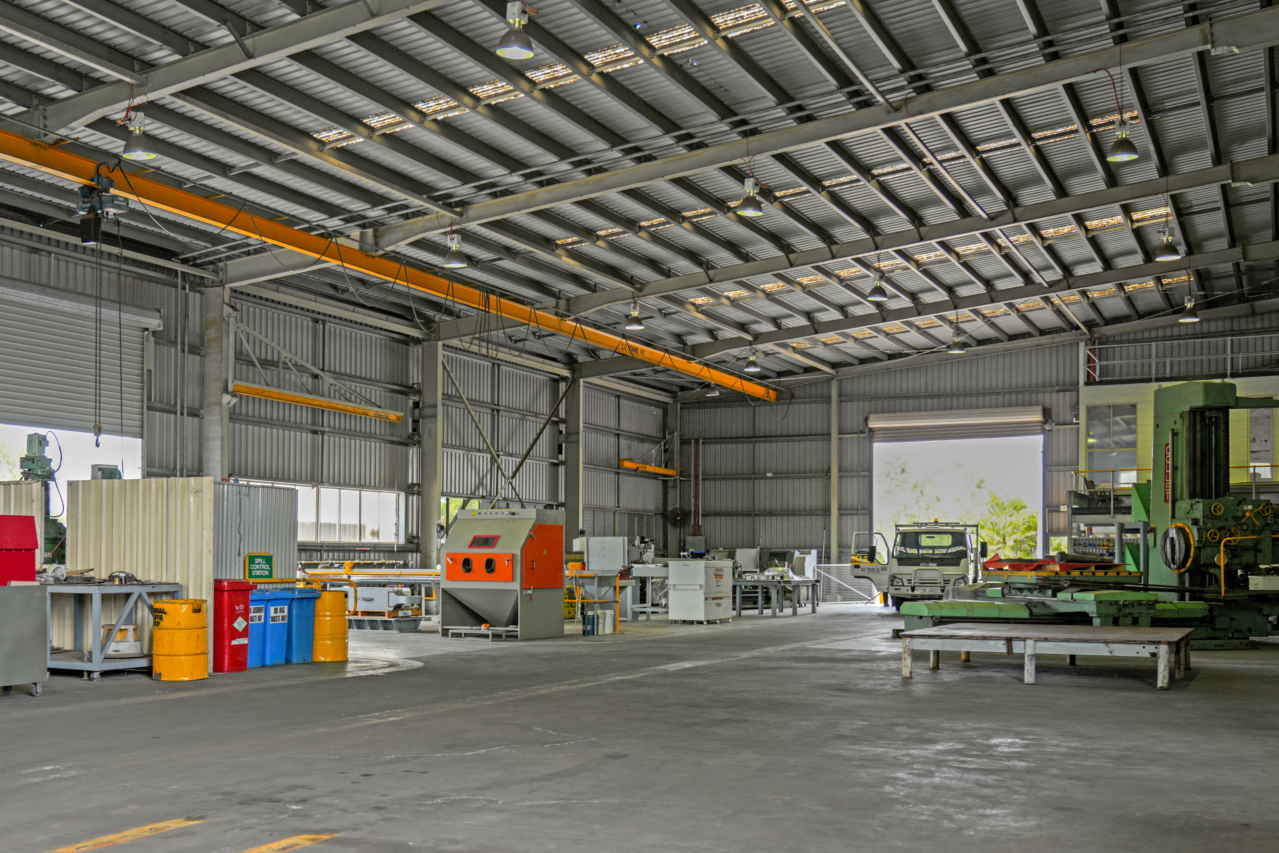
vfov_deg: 35.9
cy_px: 435
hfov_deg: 51.5
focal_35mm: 37
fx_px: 1315
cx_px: 502
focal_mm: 28
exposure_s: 1/80
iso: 100
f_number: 2.8
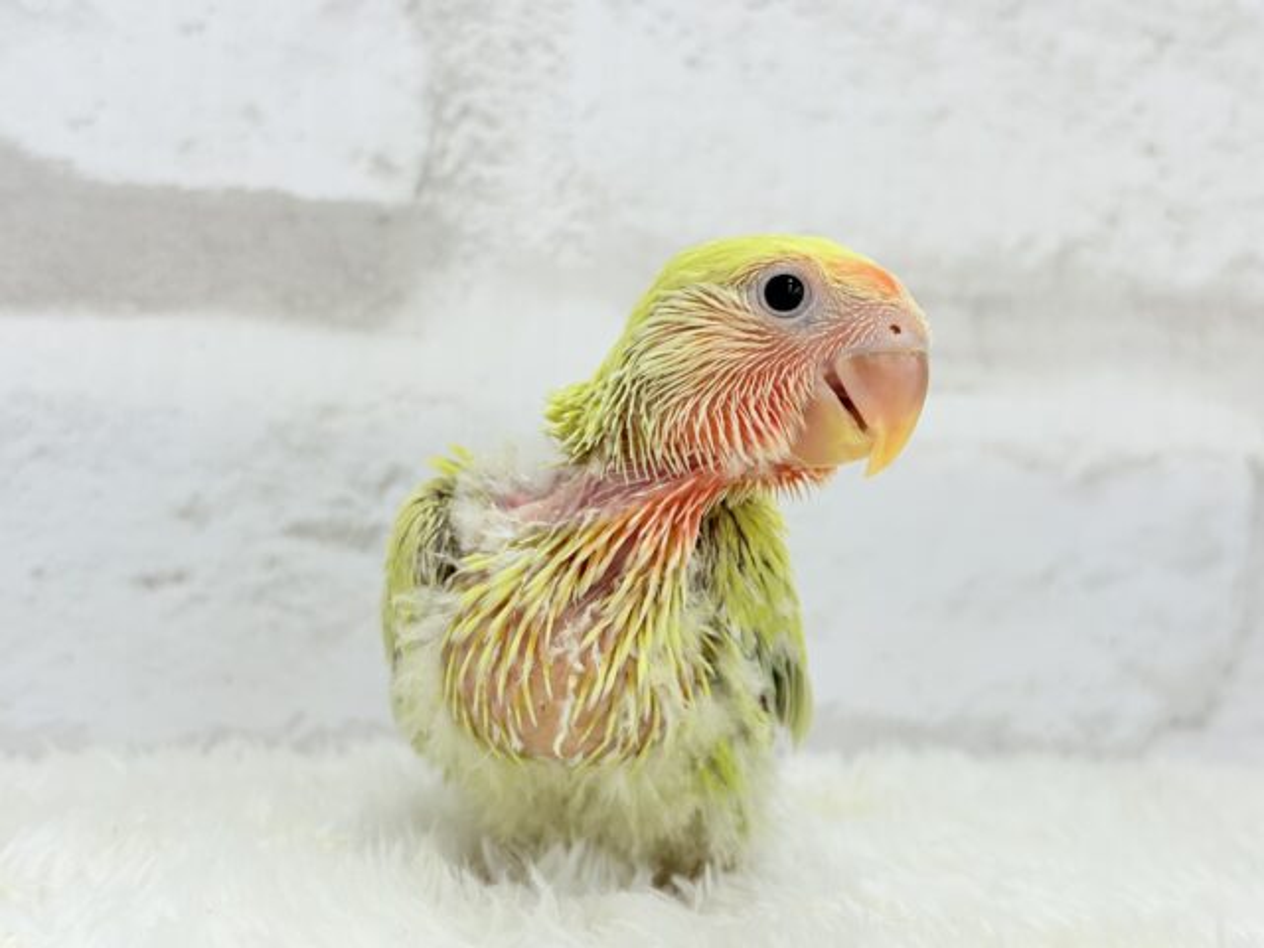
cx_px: 632
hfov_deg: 36.8
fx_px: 1899
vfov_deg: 28.0
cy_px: 474
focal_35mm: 52
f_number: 1.6
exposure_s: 1/100
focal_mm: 5.96
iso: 80
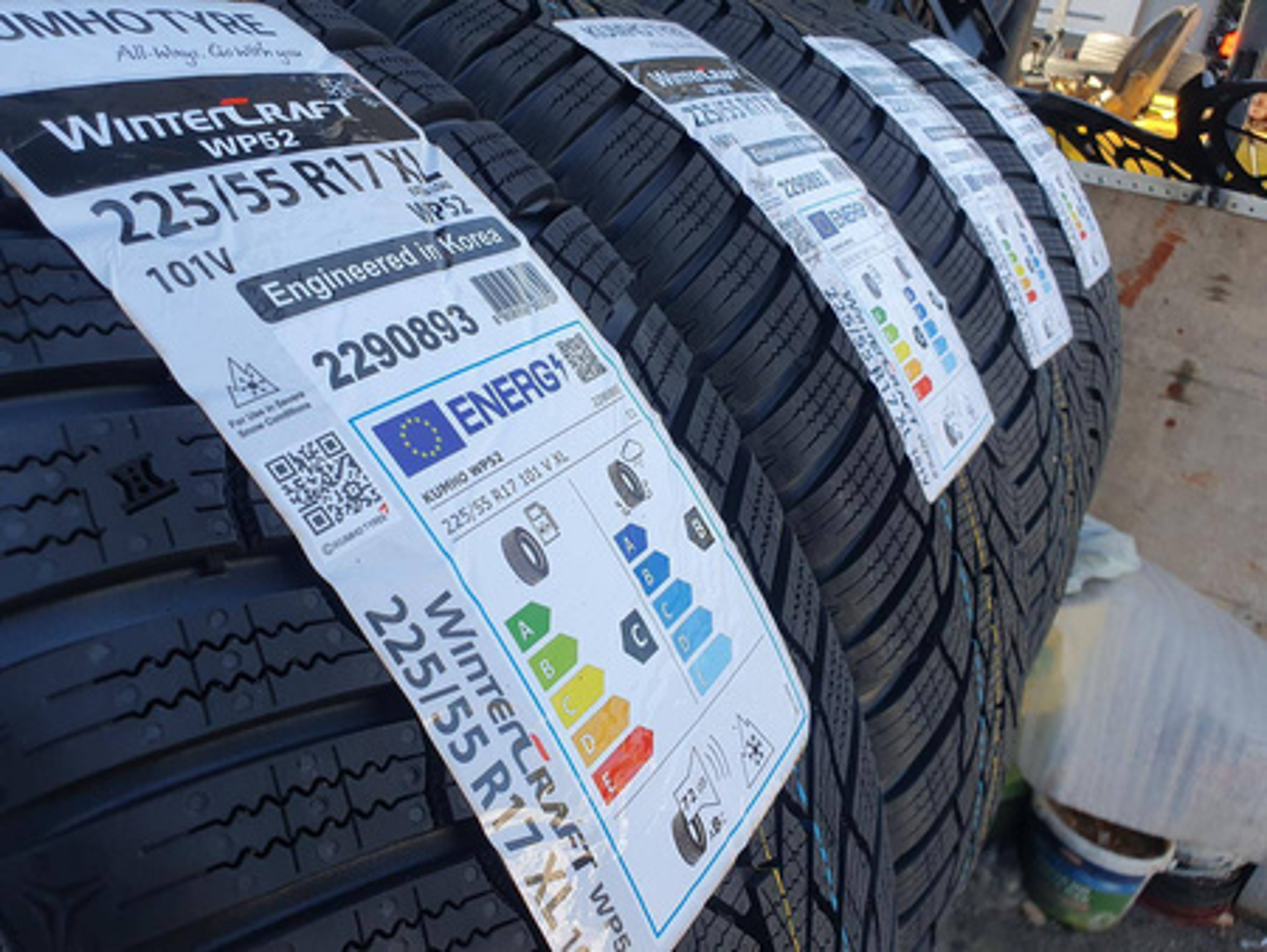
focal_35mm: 26
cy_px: 476
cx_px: 634
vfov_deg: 53.1
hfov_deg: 67.3
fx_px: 952
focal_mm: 4.32
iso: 50
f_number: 2.4
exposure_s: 1/218
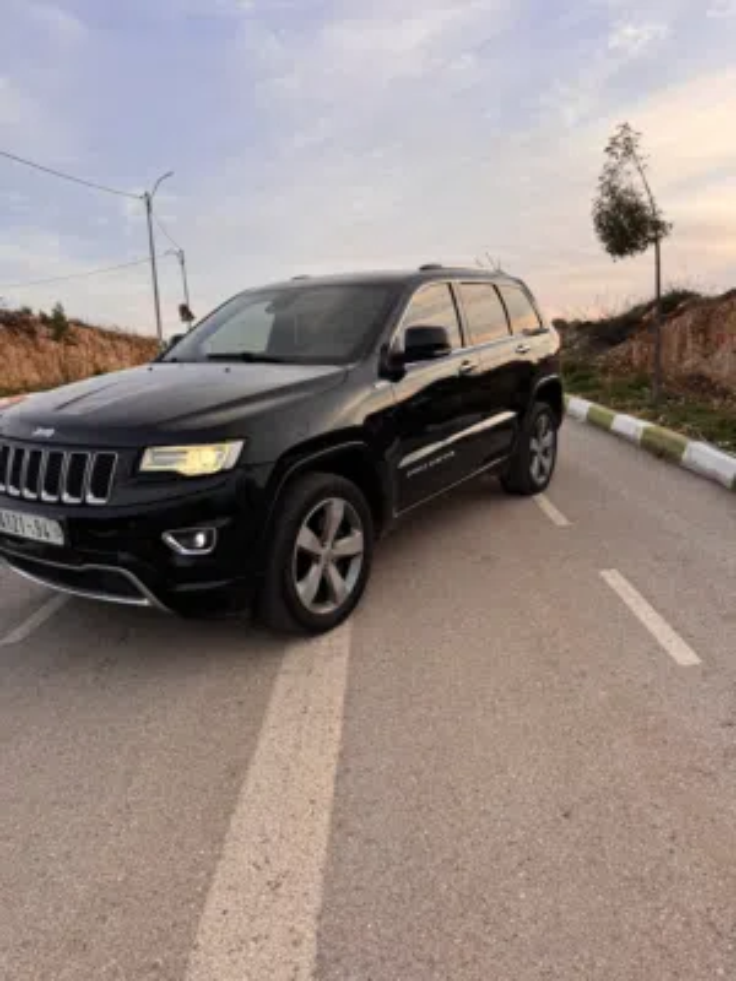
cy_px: 490
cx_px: 368
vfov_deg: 71.6
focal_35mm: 24
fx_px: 680
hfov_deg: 56.8
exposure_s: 1/223
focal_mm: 6.76
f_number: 1.78
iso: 64
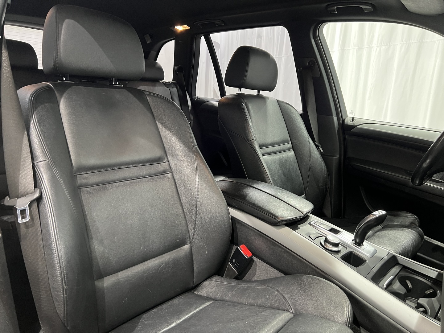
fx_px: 333
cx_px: 222
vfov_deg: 53.1
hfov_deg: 67.3
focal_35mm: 26
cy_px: 166
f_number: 1.5
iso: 400
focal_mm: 5.7
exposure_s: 1/50
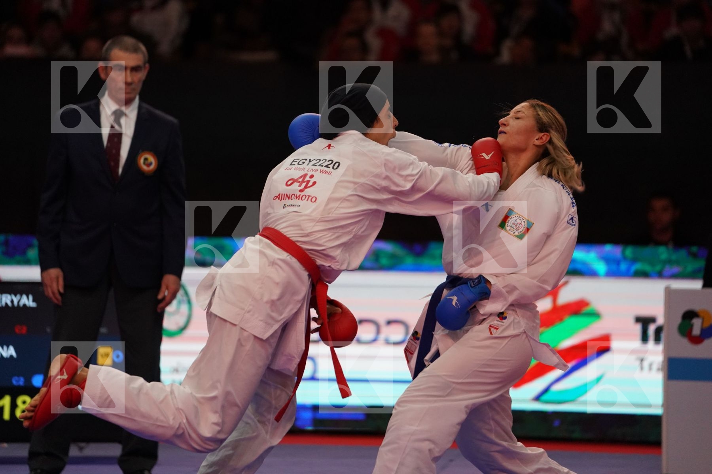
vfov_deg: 6.9
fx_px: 3955
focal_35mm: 200
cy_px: 237
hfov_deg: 10.3
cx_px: 356
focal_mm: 200
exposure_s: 1/1000
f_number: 2.8
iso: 4000
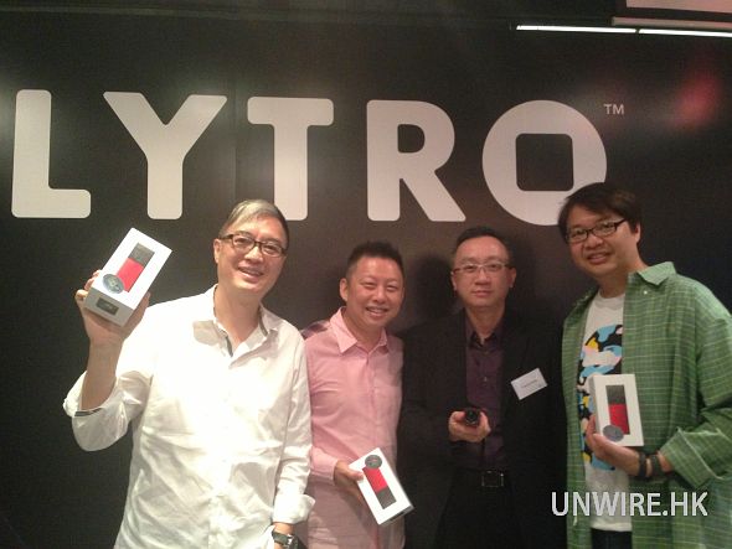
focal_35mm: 33
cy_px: 274
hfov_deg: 55.3
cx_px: 366
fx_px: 698
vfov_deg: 43.0
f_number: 2.4
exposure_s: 1/17
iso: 400
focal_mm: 4.13
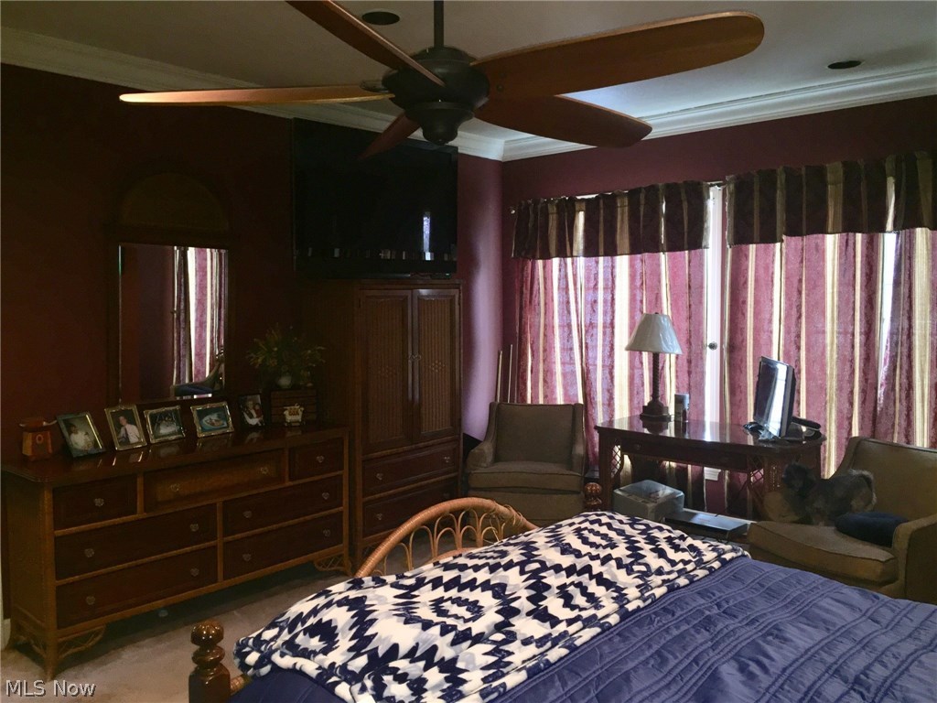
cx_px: 468
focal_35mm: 29
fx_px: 785
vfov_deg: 48.2
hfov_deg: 61.7
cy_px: 352
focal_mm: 4.15
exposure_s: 1/24
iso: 80
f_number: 2.2
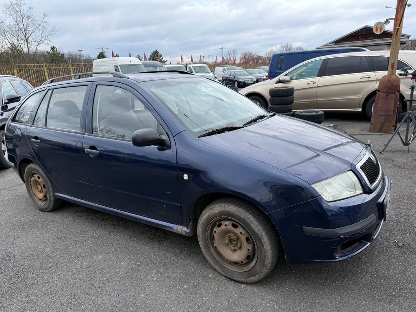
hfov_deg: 71.6
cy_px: 156
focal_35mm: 24
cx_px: 208
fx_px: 288
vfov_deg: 56.8
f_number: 1.78
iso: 80
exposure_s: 1/1314
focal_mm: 6.76
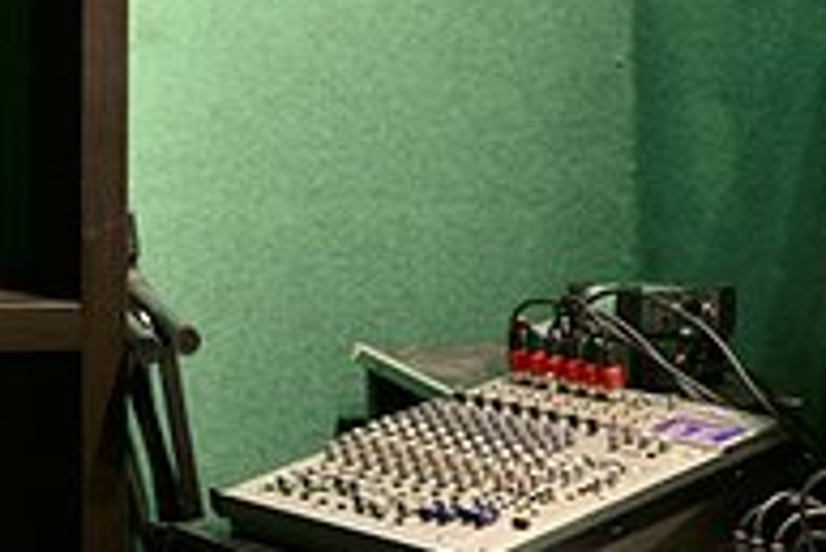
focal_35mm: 119
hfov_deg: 17.2
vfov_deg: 11.5
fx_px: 2732
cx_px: 471
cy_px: 315
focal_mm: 30
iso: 640
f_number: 3.5
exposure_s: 1/10
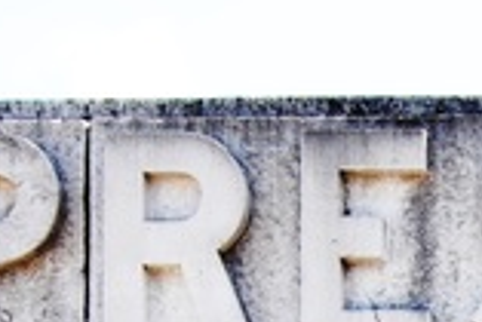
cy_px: 816
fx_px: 1849
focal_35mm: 138
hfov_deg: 14.0
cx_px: 691
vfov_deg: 8.9
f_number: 6.3
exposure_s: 1/160
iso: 100
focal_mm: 18
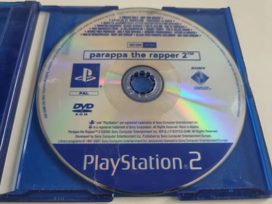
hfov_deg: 67.3
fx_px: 204
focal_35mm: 26
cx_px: 136
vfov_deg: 53.1
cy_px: 102
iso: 320
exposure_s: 1/50
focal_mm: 5.4
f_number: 1.8
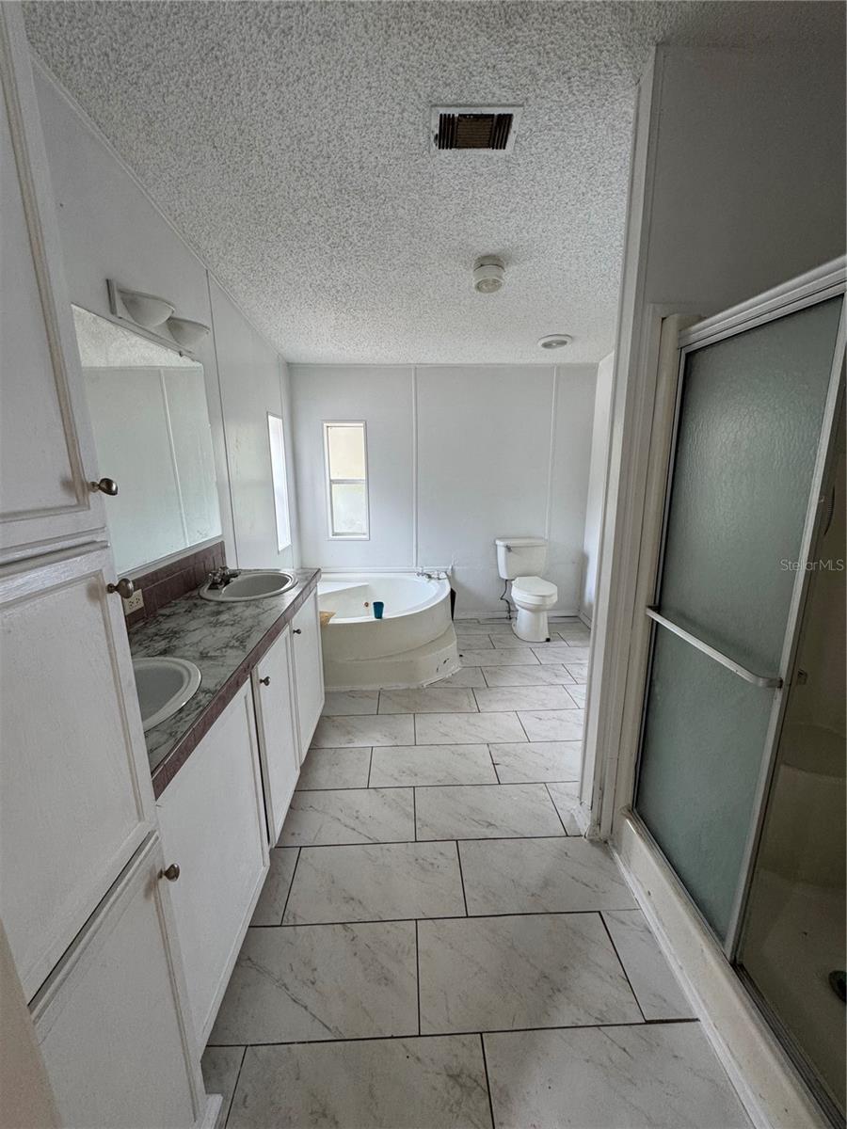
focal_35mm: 14
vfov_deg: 102.1
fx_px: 457
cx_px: 424
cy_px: 564
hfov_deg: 85.7
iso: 200
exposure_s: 1/99
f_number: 2.2
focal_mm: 2.22
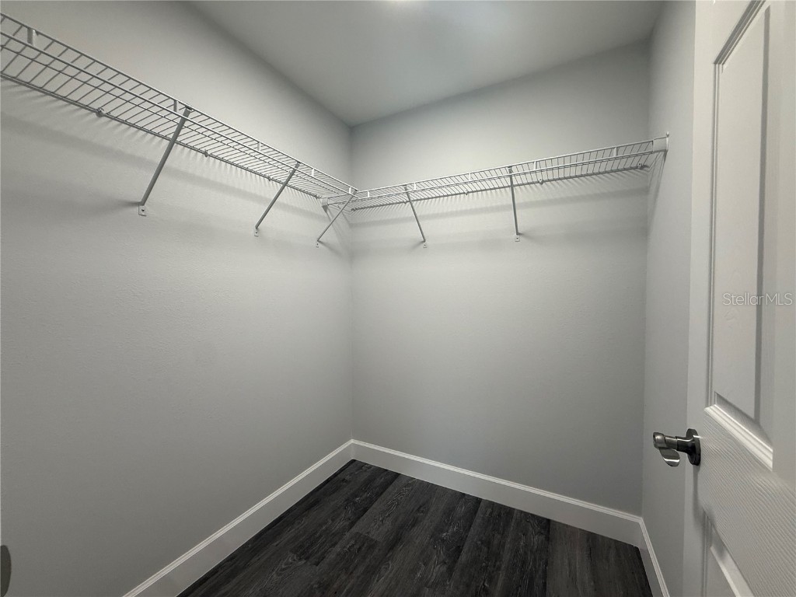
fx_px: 322
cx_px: 398
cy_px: 298
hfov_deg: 102.1
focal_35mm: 14
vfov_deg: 85.7
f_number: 2.2
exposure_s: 1/120
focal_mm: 2.22
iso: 125
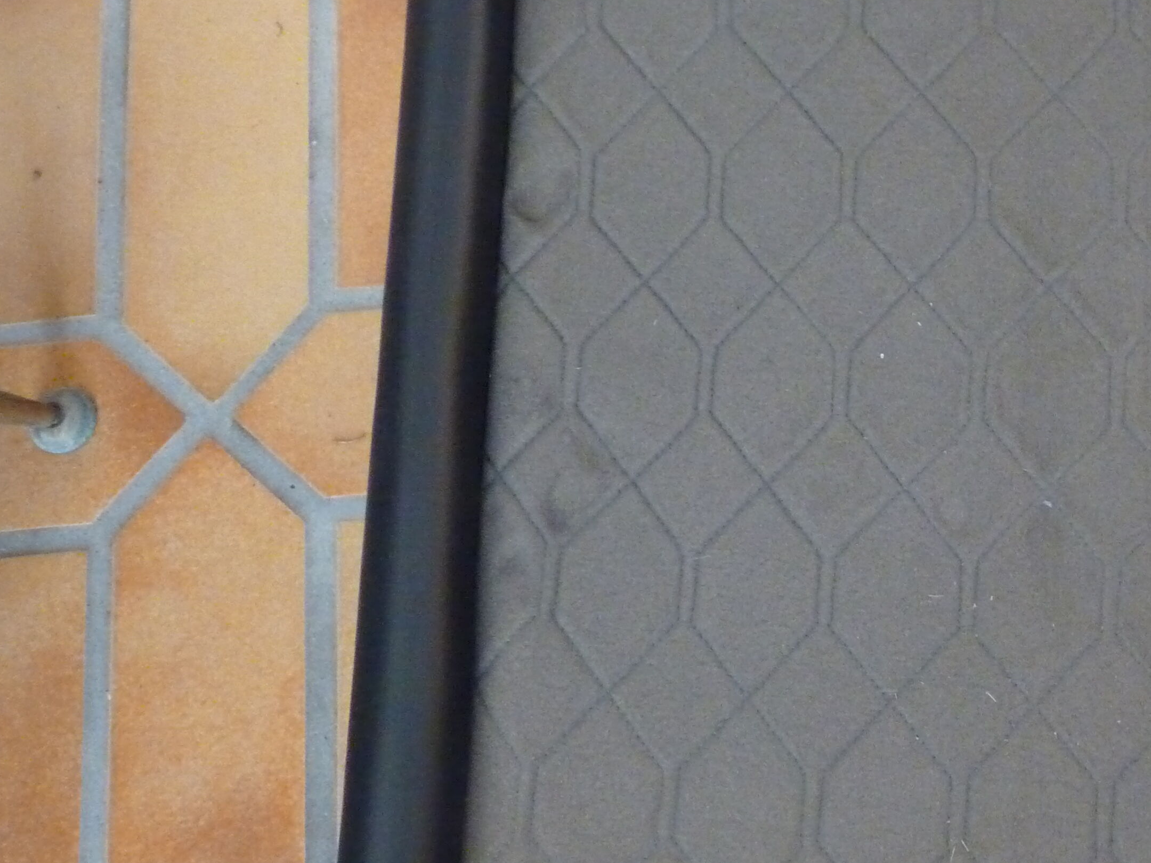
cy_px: 455
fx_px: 1663
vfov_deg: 29.1
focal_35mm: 50
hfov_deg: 36.3
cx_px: 993
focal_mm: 4.8
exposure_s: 1/13
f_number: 2.8
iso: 800
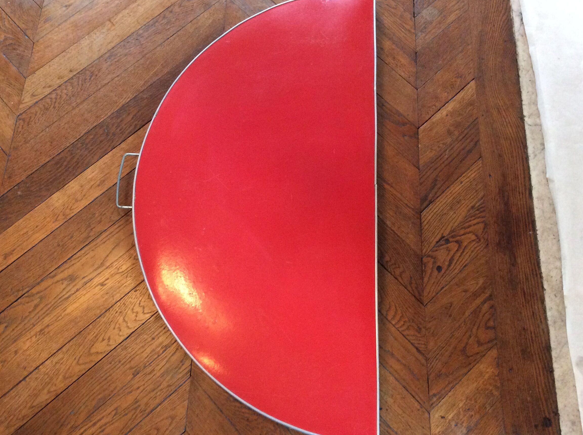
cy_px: 231
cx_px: 271
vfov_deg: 39.5
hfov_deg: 51.4
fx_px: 605
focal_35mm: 36
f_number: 2.4
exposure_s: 1/17
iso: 250
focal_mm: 3.3
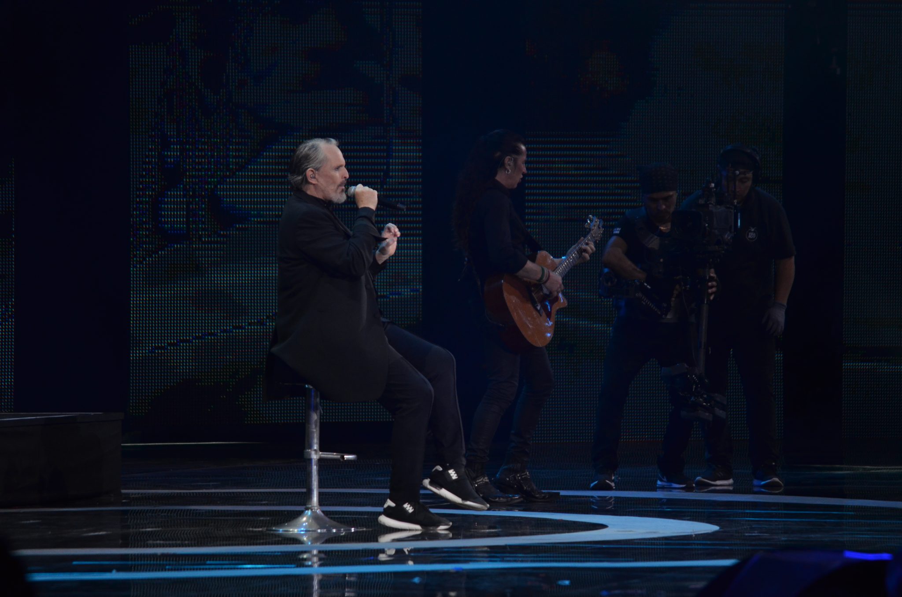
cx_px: 451
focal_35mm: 300
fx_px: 7500
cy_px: 298
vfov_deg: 4.6
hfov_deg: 6.9
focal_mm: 200
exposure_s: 1/160
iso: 1000
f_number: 5.6
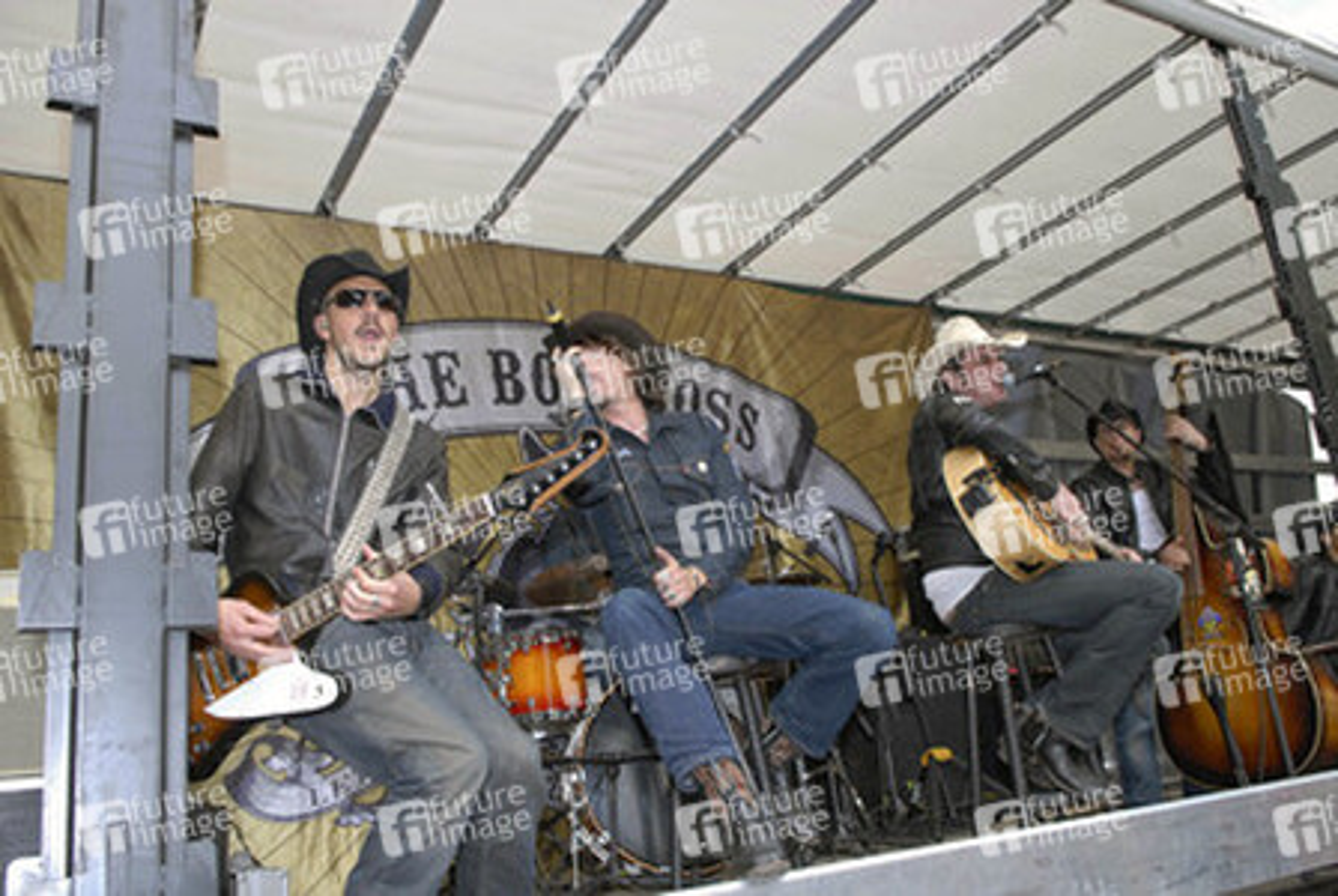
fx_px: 1116
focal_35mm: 30
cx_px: 669
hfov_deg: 61.9
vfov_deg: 43.7
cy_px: 448
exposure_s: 1/200
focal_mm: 20
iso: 400
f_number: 5.6
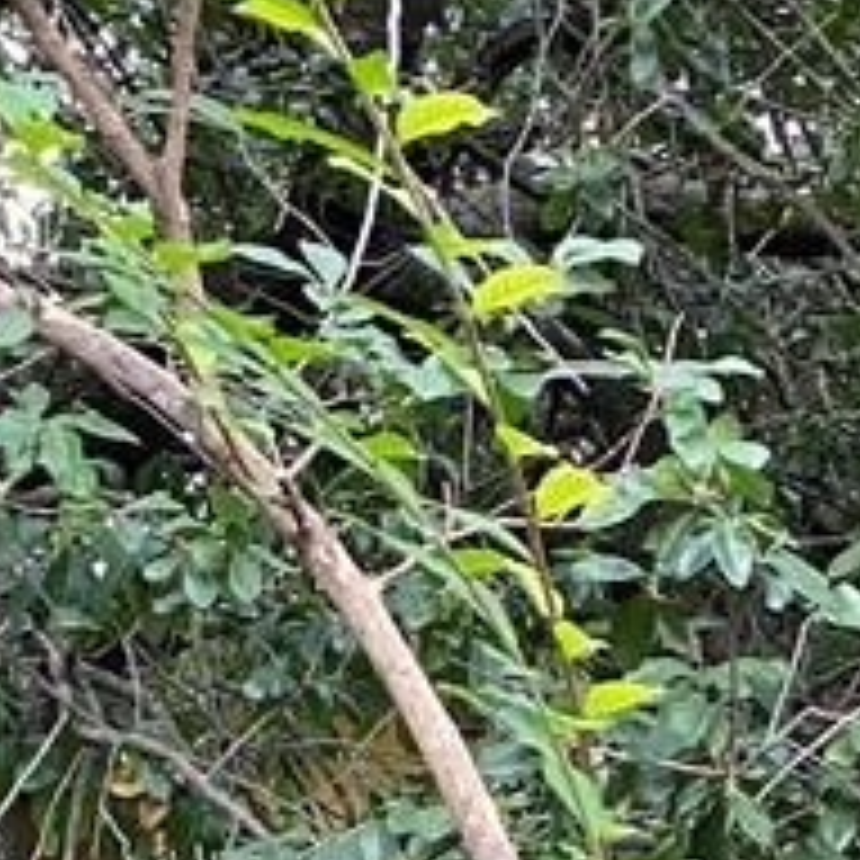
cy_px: 1896
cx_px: 153
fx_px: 3457
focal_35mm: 123
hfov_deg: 14.1
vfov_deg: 12.1
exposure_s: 1/93
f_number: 1.8
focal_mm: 4.25
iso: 125
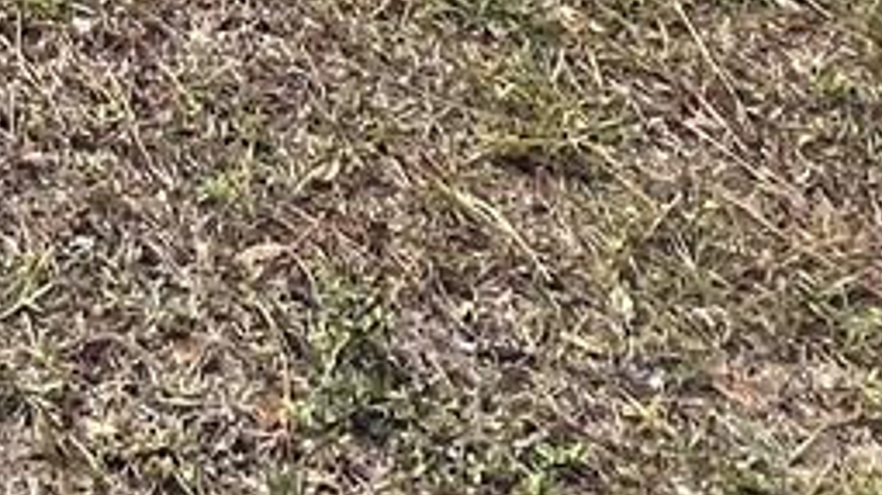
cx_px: -685
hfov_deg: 18.8
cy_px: -1270
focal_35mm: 89
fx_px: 2080
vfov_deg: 8.9
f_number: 1.8
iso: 32
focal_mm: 1.57
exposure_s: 1/708
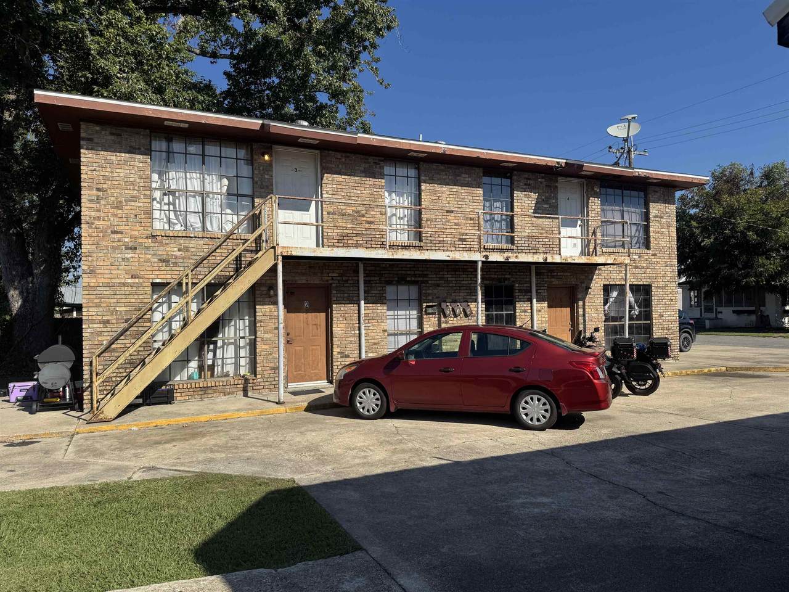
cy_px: 296
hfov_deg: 71.6
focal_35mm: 24
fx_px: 547
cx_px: 394
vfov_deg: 56.8
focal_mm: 6.76
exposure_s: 1/5348
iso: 80
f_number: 1.78
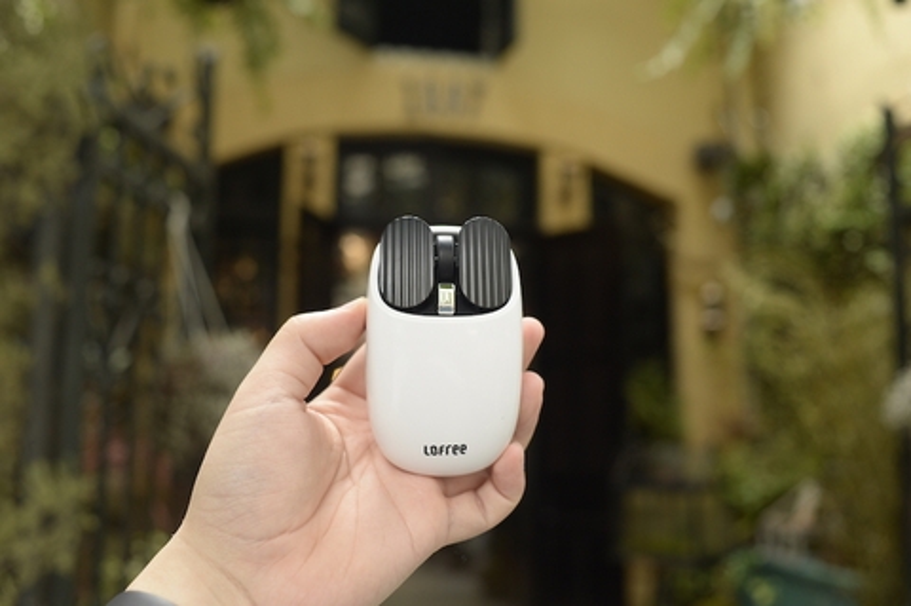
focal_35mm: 35
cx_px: 456
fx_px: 885
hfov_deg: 54.5
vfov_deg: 37.8
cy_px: 303
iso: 800
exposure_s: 1/200
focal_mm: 35
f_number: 4.5
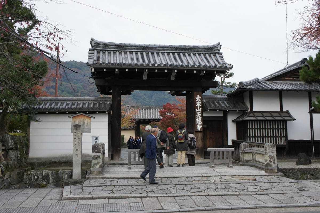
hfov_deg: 51.9
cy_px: 106
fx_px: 329
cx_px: 160
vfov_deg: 35.9
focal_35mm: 37
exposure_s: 1/125
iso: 200
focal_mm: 25
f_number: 7.1
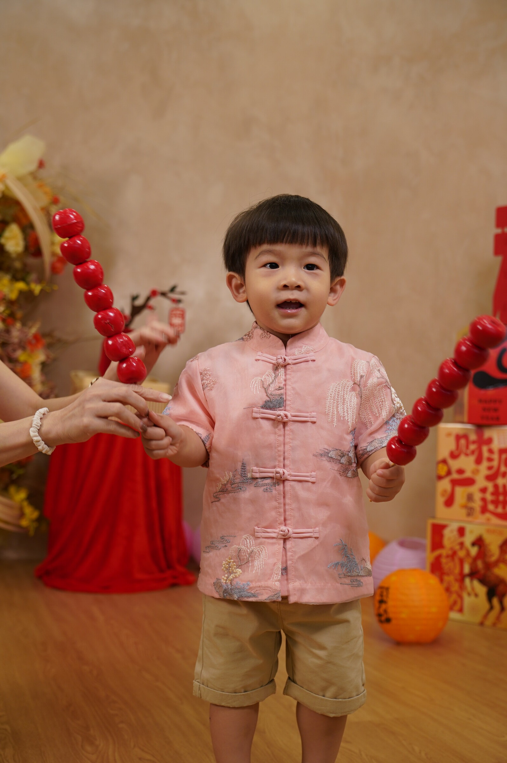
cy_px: 382
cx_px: 254
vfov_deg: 47.4
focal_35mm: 41
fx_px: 868
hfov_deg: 32.6
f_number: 3.5
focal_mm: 41
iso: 400
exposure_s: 1/160
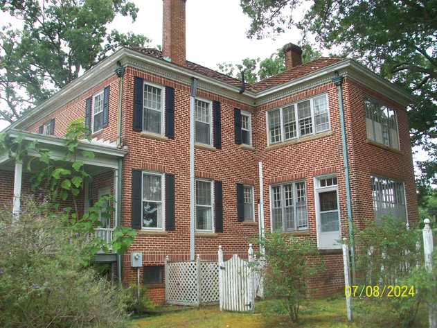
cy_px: 164
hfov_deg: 54.0
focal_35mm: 34
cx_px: 218
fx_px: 429
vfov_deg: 41.8
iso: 80
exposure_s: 1/200
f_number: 2.8
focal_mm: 5.7
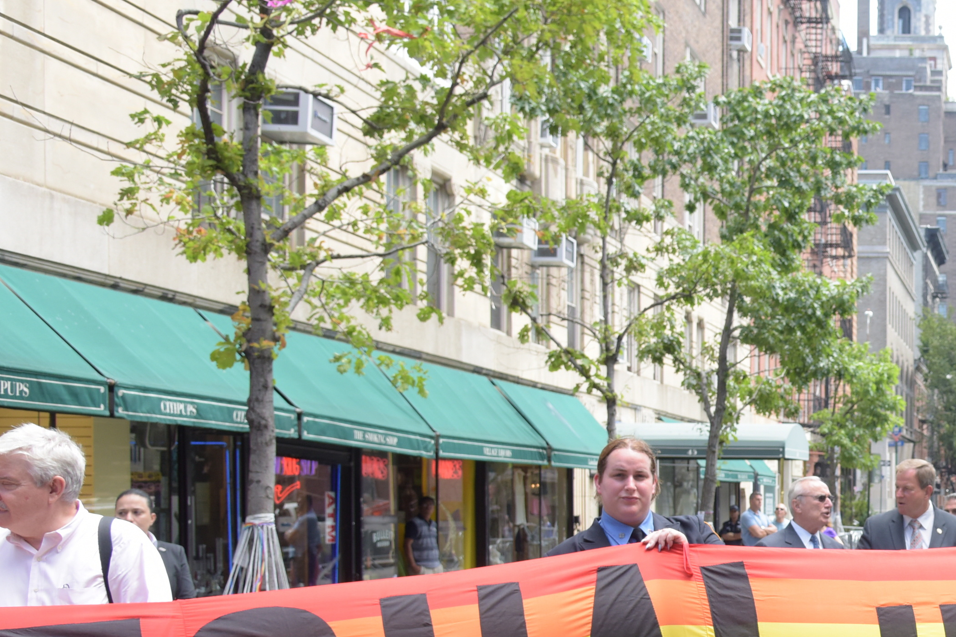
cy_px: 526
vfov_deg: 23.4
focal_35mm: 57
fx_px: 1513
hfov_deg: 30.5
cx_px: 1107
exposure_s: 1/400
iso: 500
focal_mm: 24
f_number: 5.6
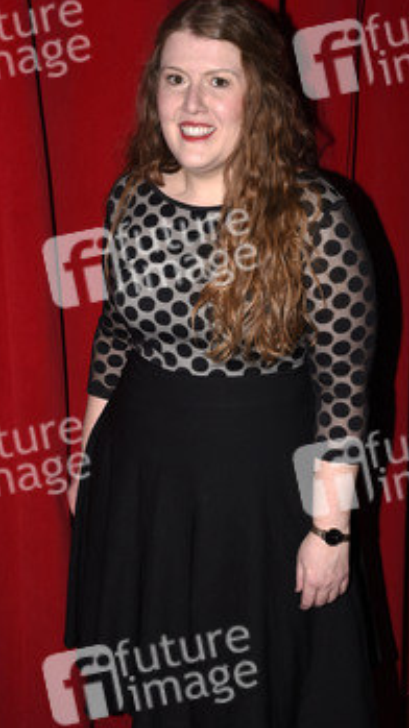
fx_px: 1158
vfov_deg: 34.9
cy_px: 363
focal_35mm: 60
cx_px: 211
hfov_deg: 20.0
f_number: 6.3
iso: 500
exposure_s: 1/125
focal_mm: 50
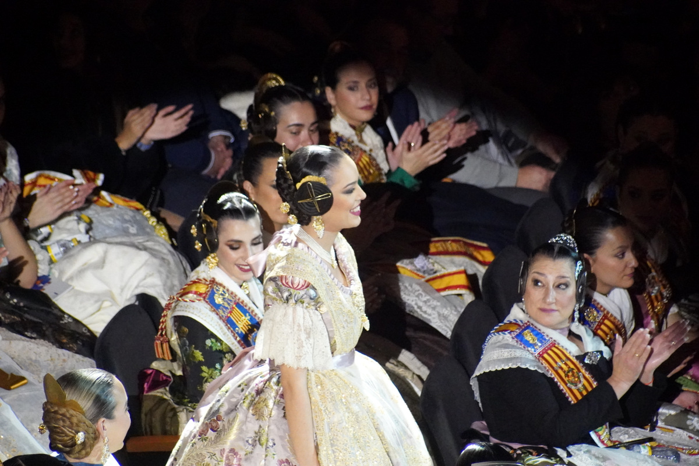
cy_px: 233
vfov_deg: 4.4
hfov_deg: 6.5
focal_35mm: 315
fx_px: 6116
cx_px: 350
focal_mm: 210
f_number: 5.6
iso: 12800
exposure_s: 1/320
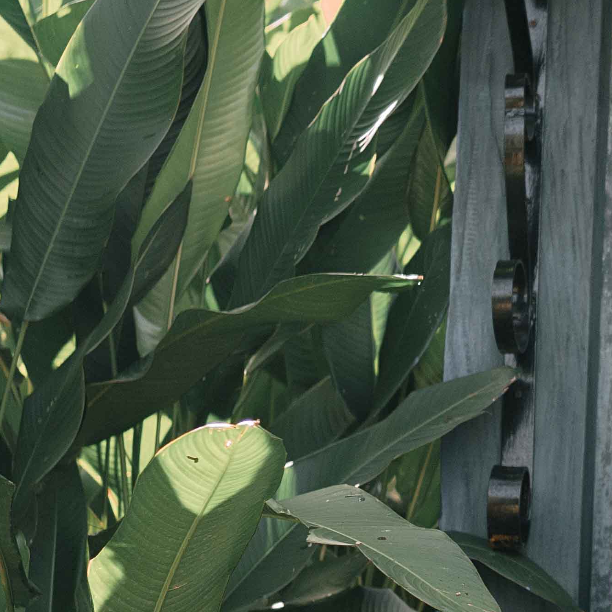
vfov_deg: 13.0
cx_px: 907
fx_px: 2680
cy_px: 349
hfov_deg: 12.4
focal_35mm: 134
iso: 400
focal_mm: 35
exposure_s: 1/2500
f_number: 1.4
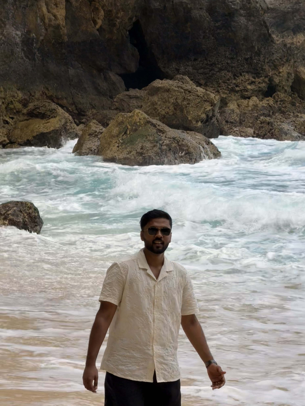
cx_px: 152
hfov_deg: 12.3
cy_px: 203
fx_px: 1410
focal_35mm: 120
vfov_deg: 16.4
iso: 50
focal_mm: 15.66
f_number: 2.8
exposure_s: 1/1916
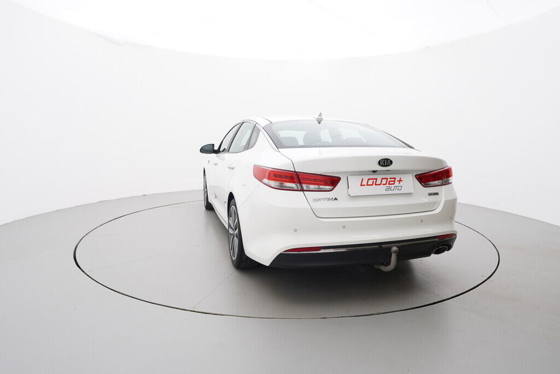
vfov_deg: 56.2
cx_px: 280
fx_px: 350
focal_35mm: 22
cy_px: 187
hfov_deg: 77.3
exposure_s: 1/80
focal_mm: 15
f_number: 5
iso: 200
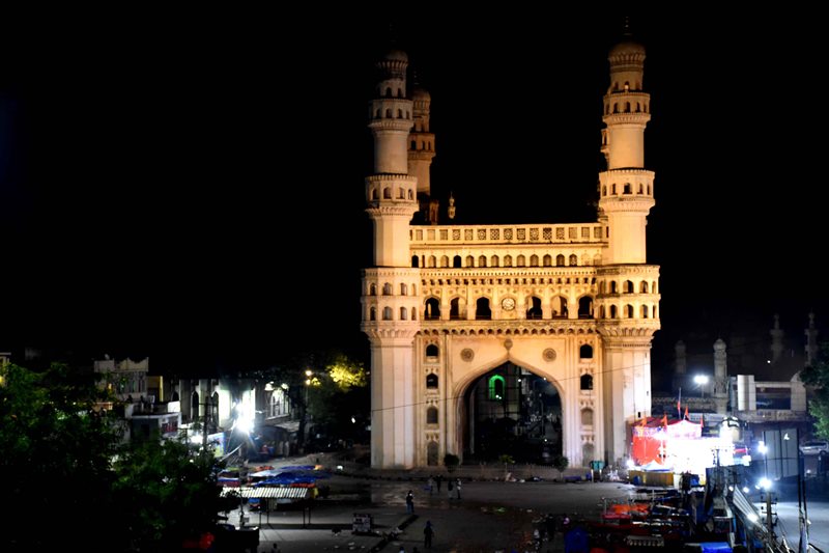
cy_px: 276
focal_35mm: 68
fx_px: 1554
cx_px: 414
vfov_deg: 20.2
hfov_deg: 29.9
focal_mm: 45
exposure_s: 1/30
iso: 1600
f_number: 4.5
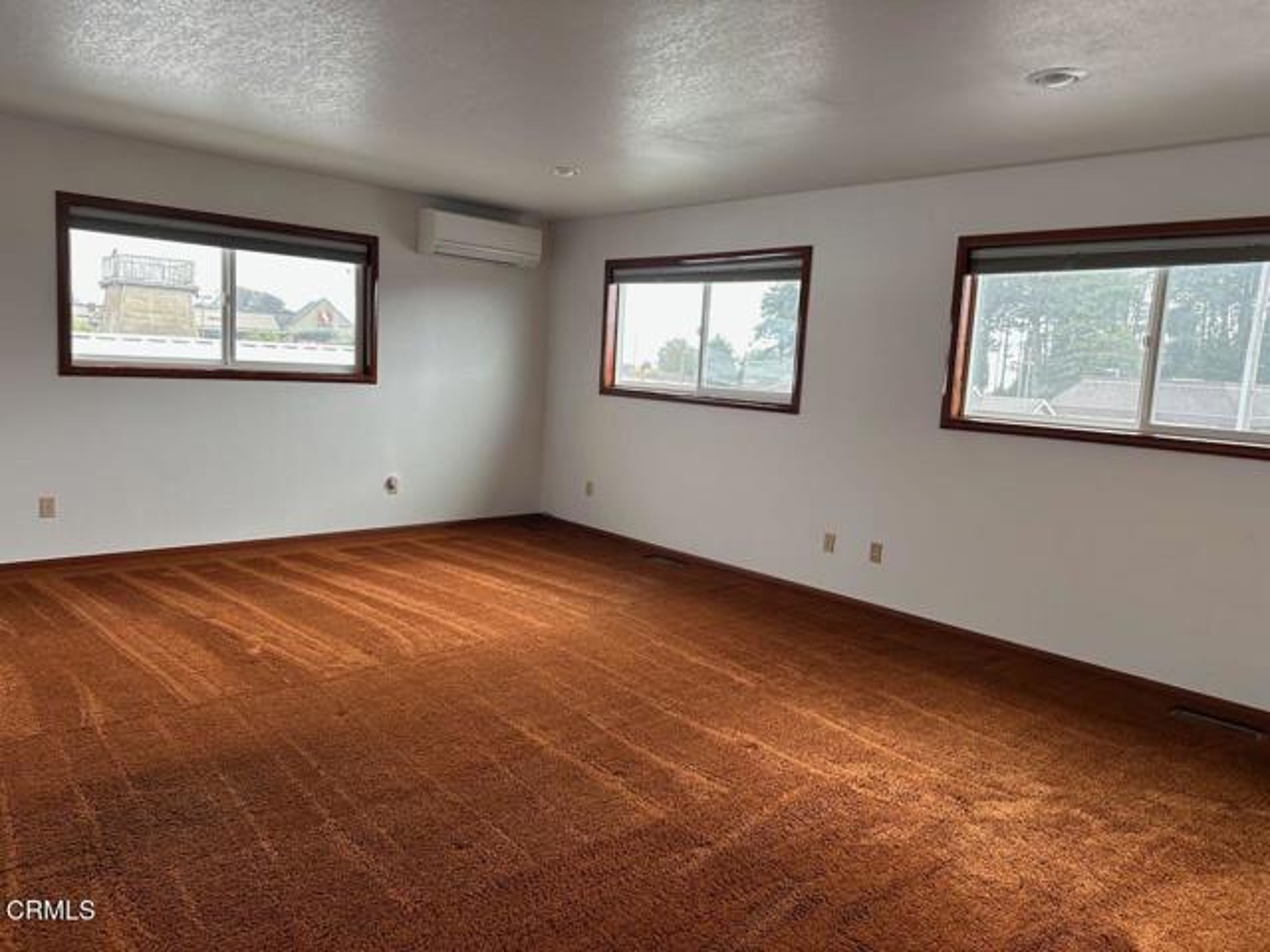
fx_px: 881
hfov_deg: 71.6
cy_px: 476
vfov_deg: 56.8
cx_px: 635
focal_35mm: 24
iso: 64
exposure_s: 1/151
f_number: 1.78
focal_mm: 6.86
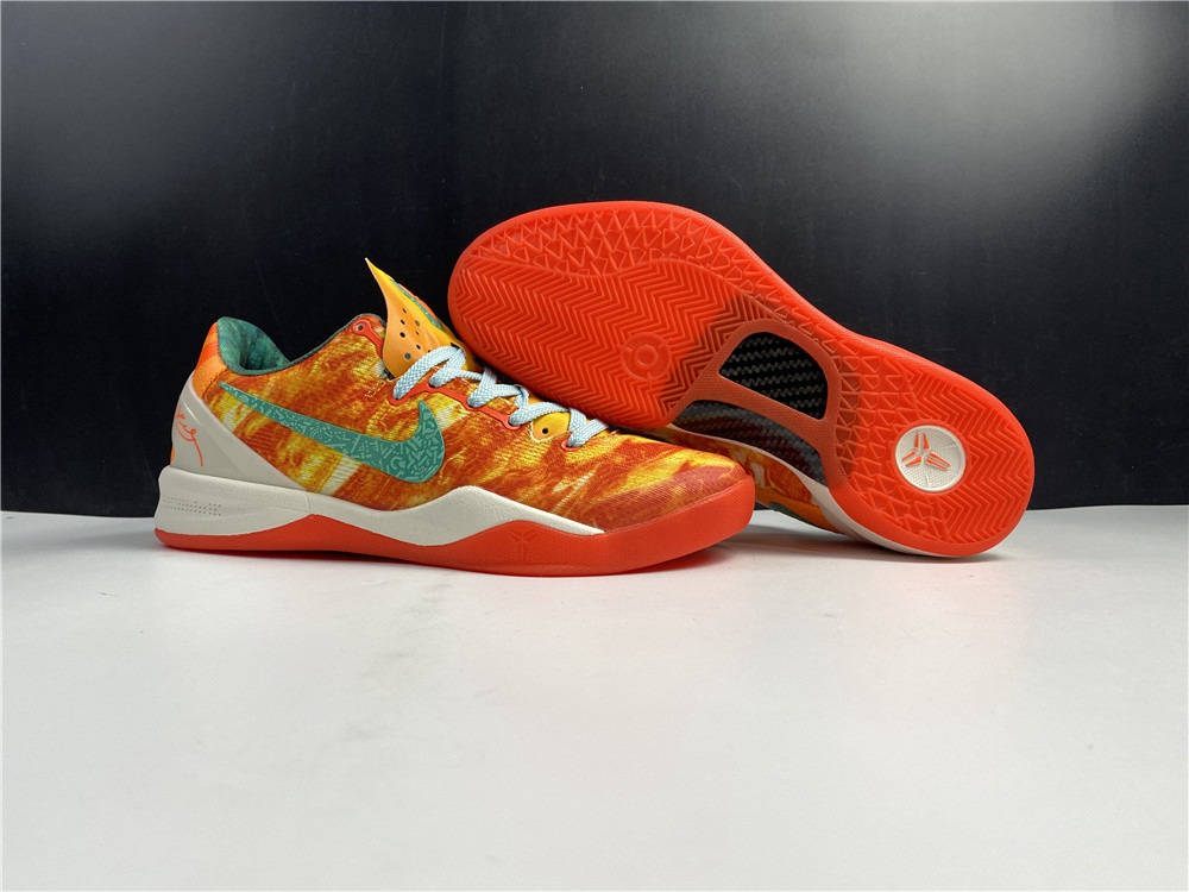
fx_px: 893
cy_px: 446
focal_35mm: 26
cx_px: 594
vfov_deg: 53.1
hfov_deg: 67.3
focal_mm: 4.25
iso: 50
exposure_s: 1/100
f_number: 1.8
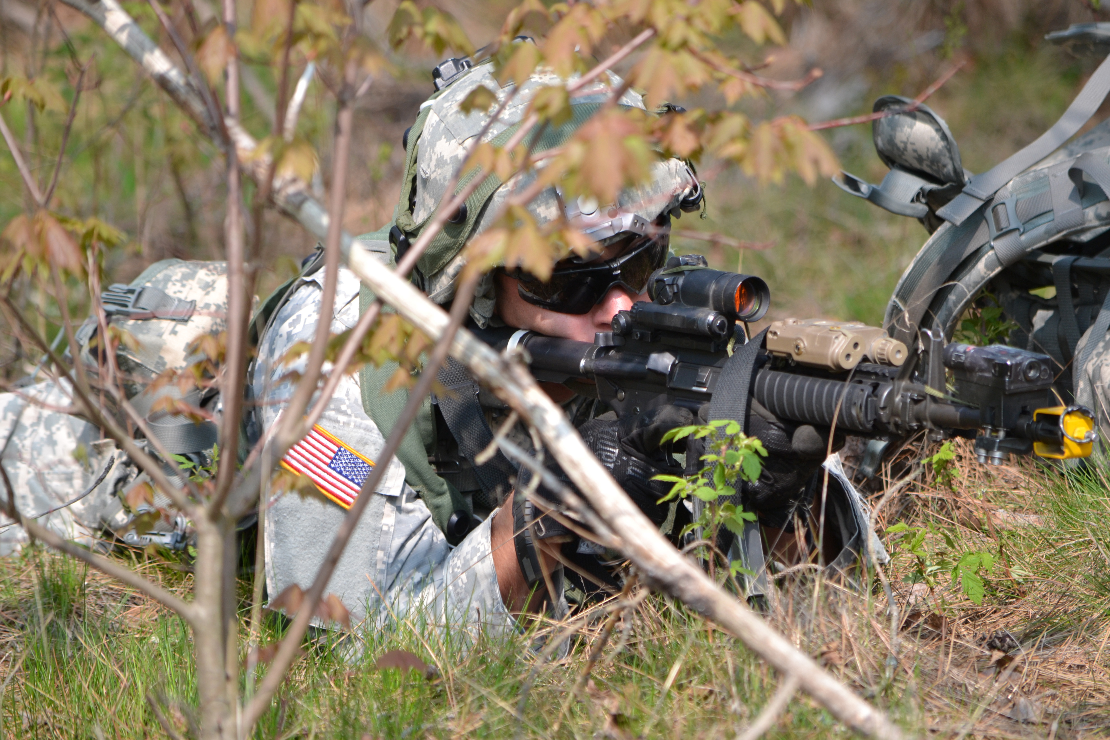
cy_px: 370
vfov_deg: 3.8
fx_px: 11099
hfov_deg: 5.7
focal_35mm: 360
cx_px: 555
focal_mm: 240
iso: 320
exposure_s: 1/500
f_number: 5.6
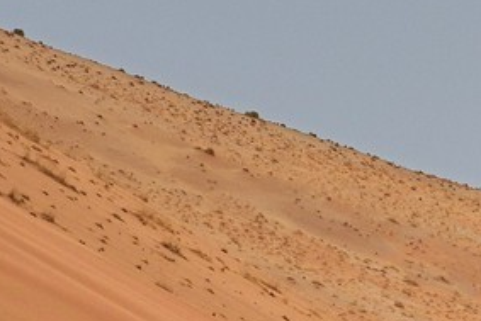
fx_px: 15118
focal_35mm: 1131
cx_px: 1302
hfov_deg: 1.8
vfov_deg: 1.2
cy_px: 313
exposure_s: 1/160
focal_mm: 200
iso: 400
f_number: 9
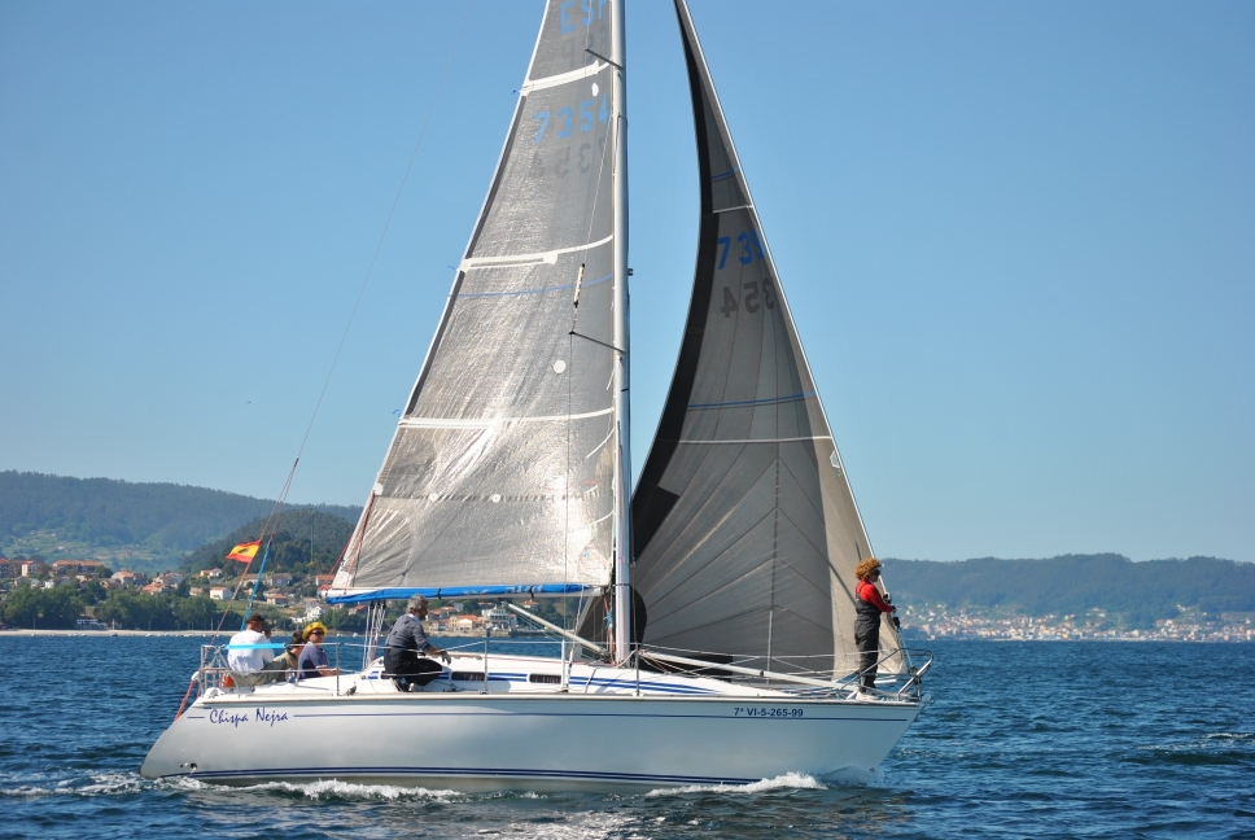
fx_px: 3769
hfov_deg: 18.9
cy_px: 420
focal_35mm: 108
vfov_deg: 12.7
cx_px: 628
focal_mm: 72
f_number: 6.3
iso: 100
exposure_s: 1/640
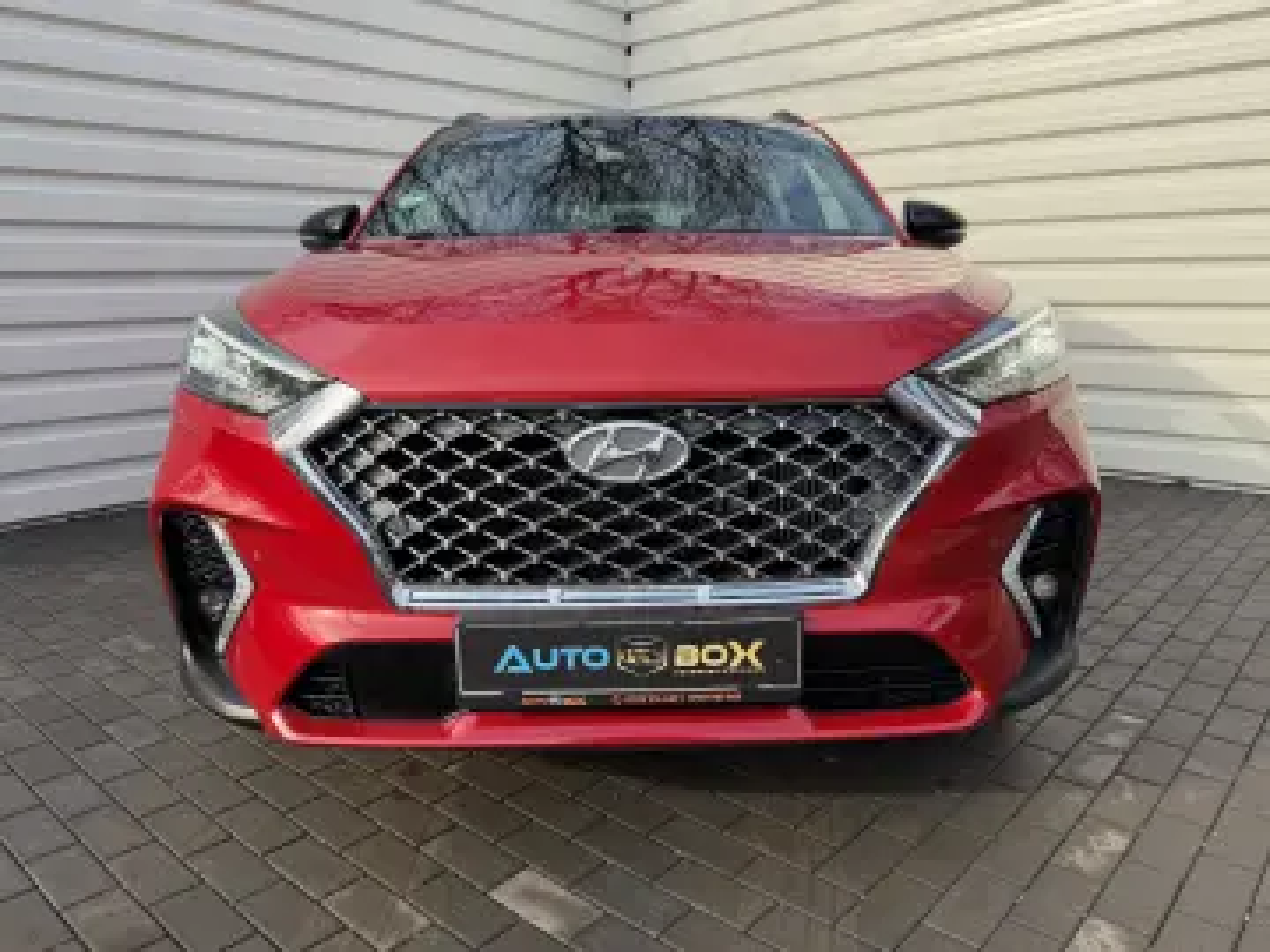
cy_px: 476
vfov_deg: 56.8
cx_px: 635
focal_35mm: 24
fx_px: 881
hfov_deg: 71.6
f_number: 1.78
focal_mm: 6.76
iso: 80
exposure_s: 1/909
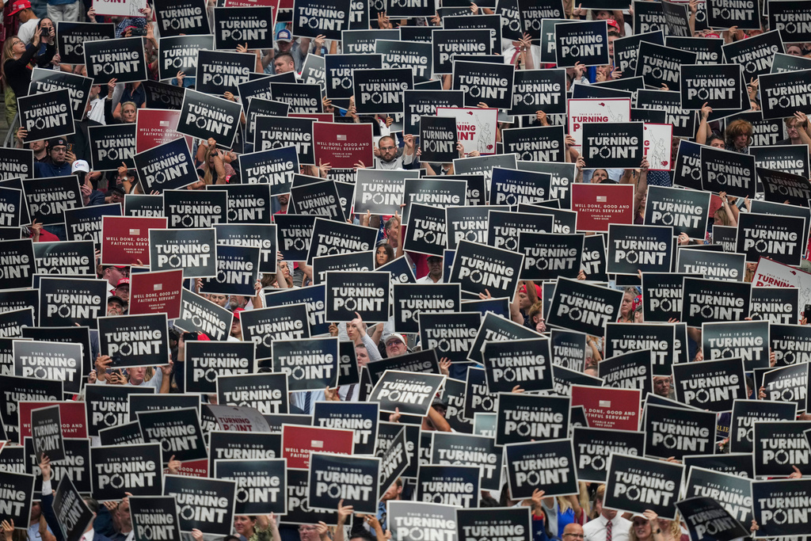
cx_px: 406
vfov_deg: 3.4
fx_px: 9012
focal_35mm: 400
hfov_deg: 5.2
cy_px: 270
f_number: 2.8
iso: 1600
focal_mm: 400
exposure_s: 1/640
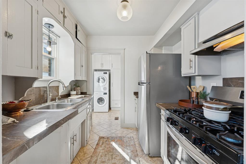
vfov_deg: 81.2
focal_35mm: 14
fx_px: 96
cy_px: 82
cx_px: 123
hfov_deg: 104.3
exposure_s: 1/25
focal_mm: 14
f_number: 10
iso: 200
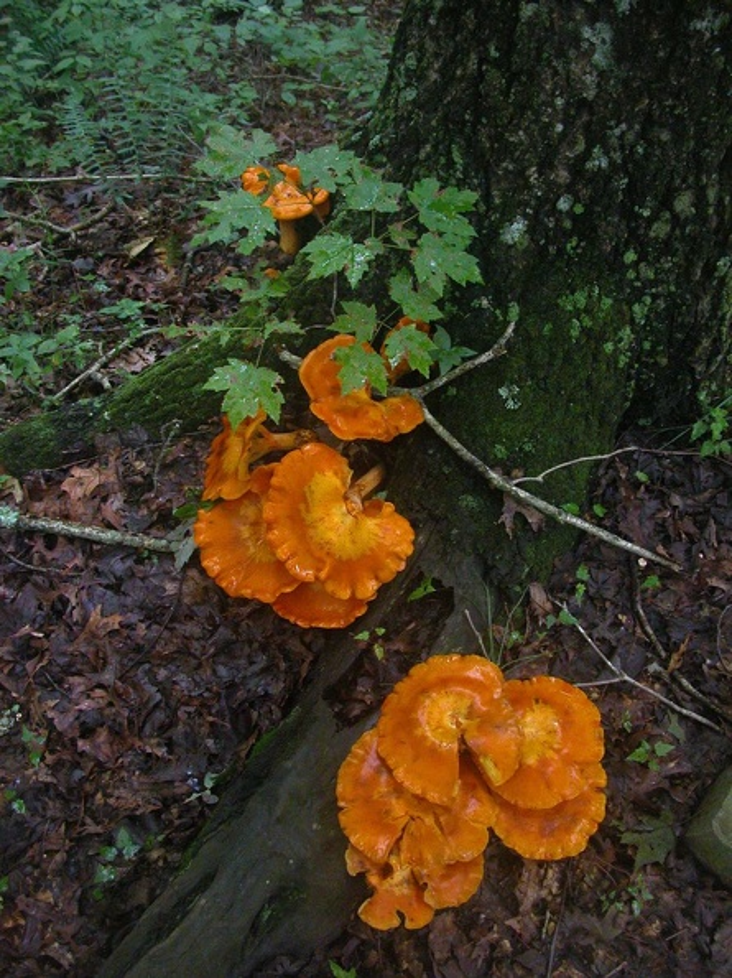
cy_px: 489
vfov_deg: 54.0
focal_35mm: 34
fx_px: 959
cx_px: 366
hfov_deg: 41.8
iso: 400
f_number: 2.8
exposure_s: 1/60
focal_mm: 8.9
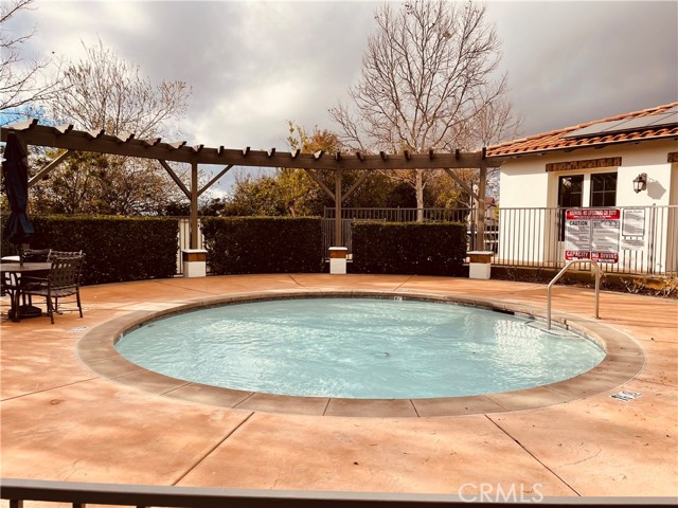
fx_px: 509
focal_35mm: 26
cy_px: 254
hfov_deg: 67.3
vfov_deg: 53.1
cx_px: 339
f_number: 1.6
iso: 32
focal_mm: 4.2
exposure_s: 1/4464
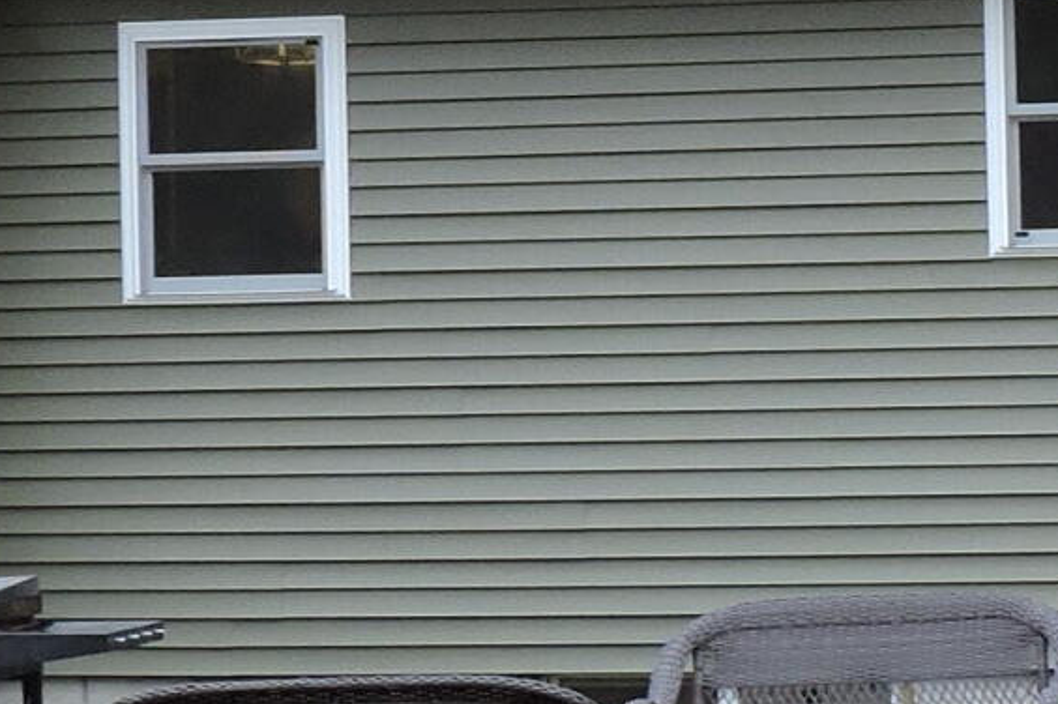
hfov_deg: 9.3
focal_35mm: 221
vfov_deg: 6.2
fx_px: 6491
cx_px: 719
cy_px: 225
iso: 180
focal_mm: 7.1
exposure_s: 1/50
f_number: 3.3
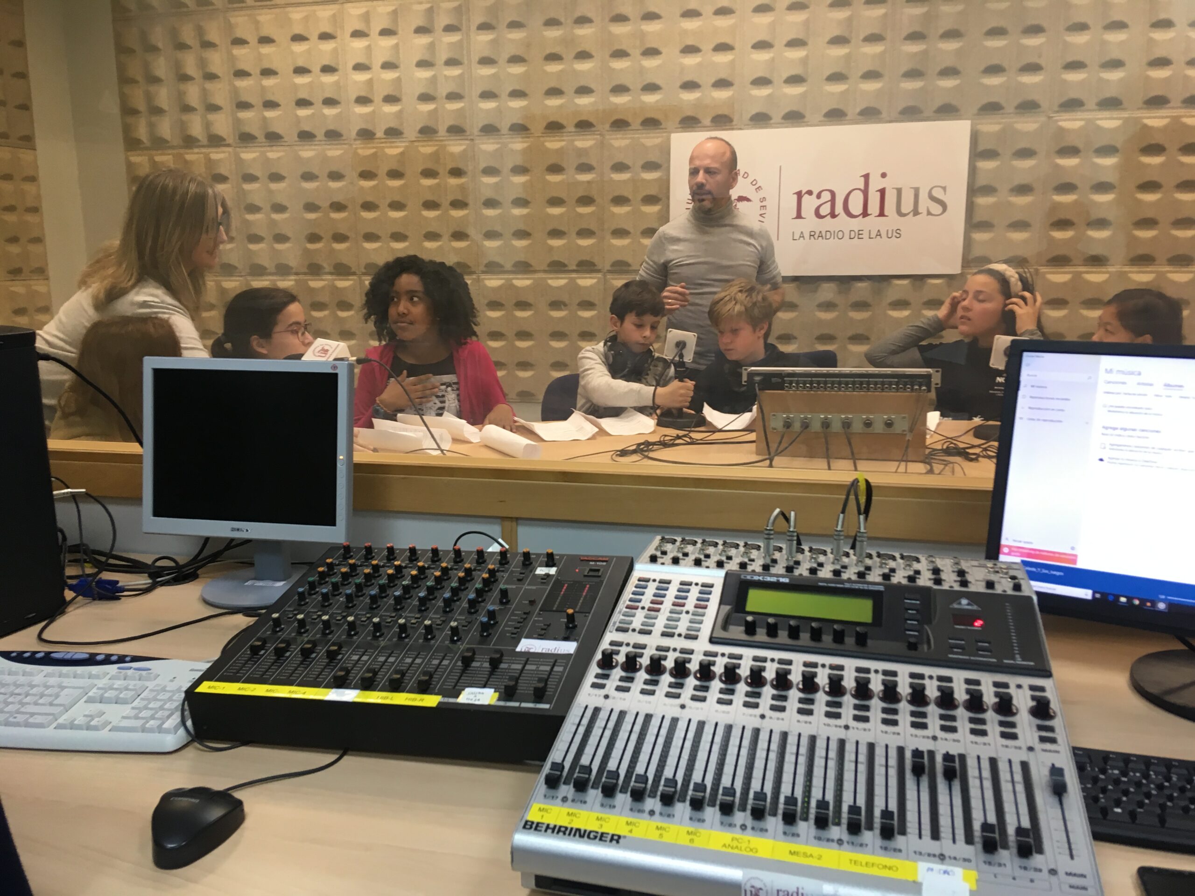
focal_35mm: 29
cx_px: 598
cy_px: 448
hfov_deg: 61.7
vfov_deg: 48.2
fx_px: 1001
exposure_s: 1/33
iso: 80
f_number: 2.2
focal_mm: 4.15
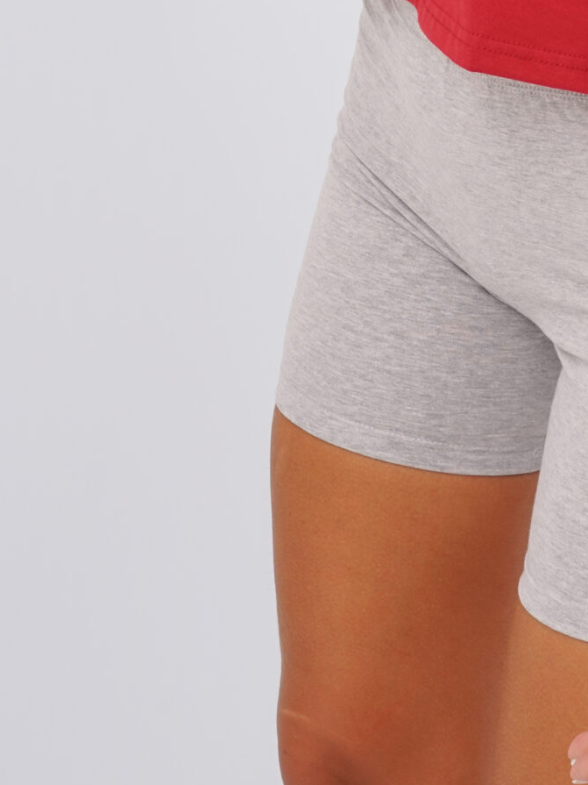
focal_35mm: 110
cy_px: -298
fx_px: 2492
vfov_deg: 16.7
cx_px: 553
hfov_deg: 13.3
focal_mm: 40
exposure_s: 1/160
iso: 160
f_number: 14
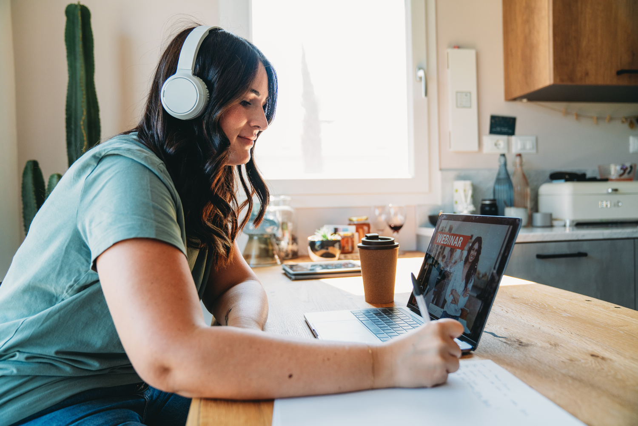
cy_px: 213
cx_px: 319
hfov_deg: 65.5
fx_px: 496
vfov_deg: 46.4
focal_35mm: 28
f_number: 2.8
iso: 800
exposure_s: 1/320
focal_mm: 28
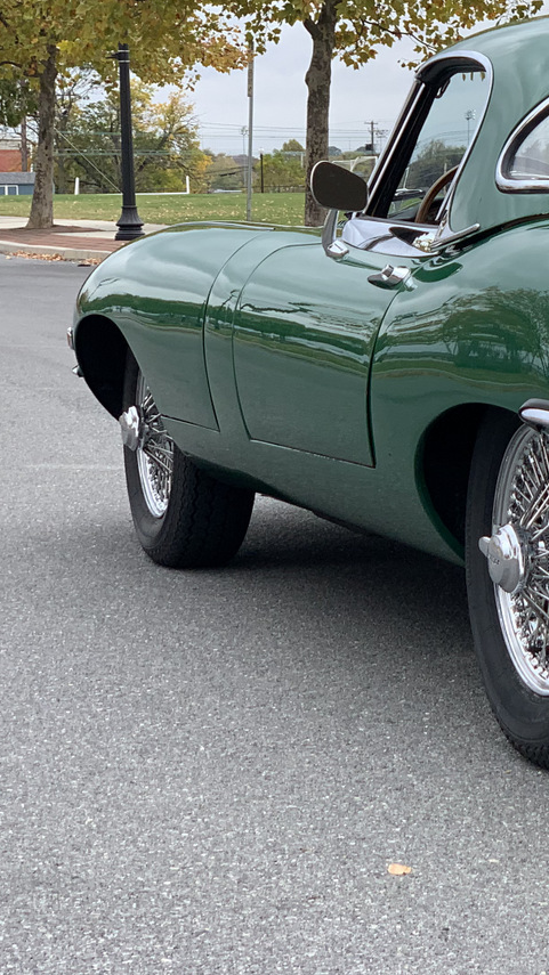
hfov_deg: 11.0
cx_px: 823
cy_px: 323
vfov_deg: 20.1
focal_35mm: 106
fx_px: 2743
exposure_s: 1/234
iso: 16
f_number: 2.4
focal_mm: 6
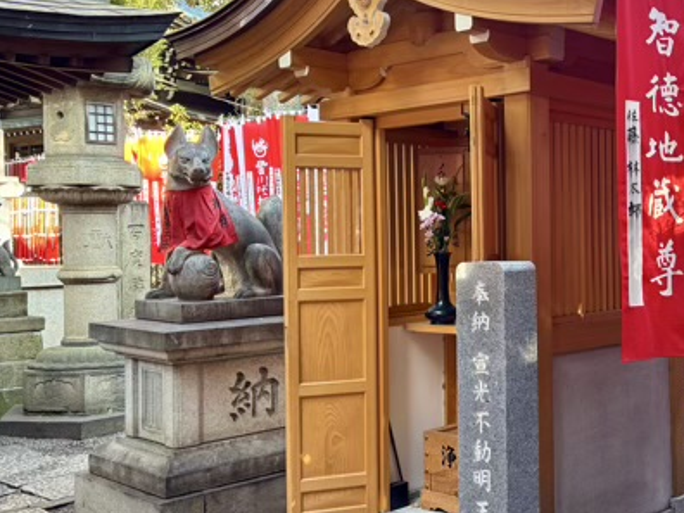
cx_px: 535
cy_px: 258
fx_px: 909
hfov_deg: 39.8
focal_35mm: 46
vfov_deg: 31.5
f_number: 1.6
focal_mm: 5.96
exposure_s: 1/100
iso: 125
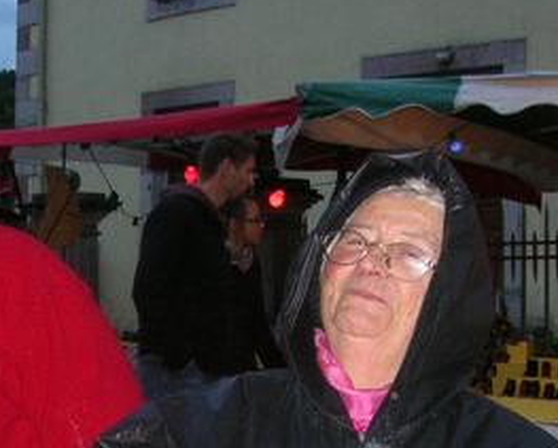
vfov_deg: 17.8
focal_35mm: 83
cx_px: 151
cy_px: 499
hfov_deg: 22.8
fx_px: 1372
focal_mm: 5.8
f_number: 2.8
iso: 93
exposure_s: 1/60.1
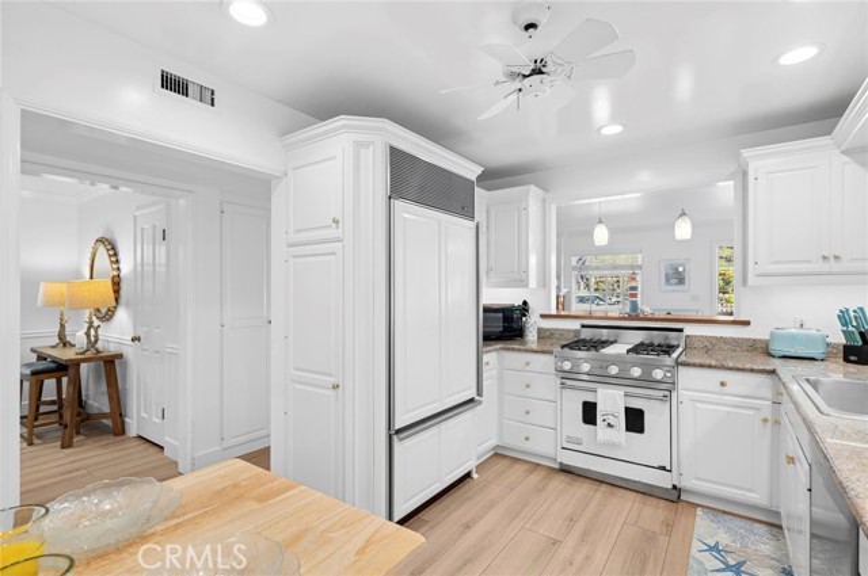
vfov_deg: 73.6
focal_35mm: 16
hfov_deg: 96.8
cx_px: 434
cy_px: 288
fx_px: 385
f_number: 8
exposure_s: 1/5
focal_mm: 16
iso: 200
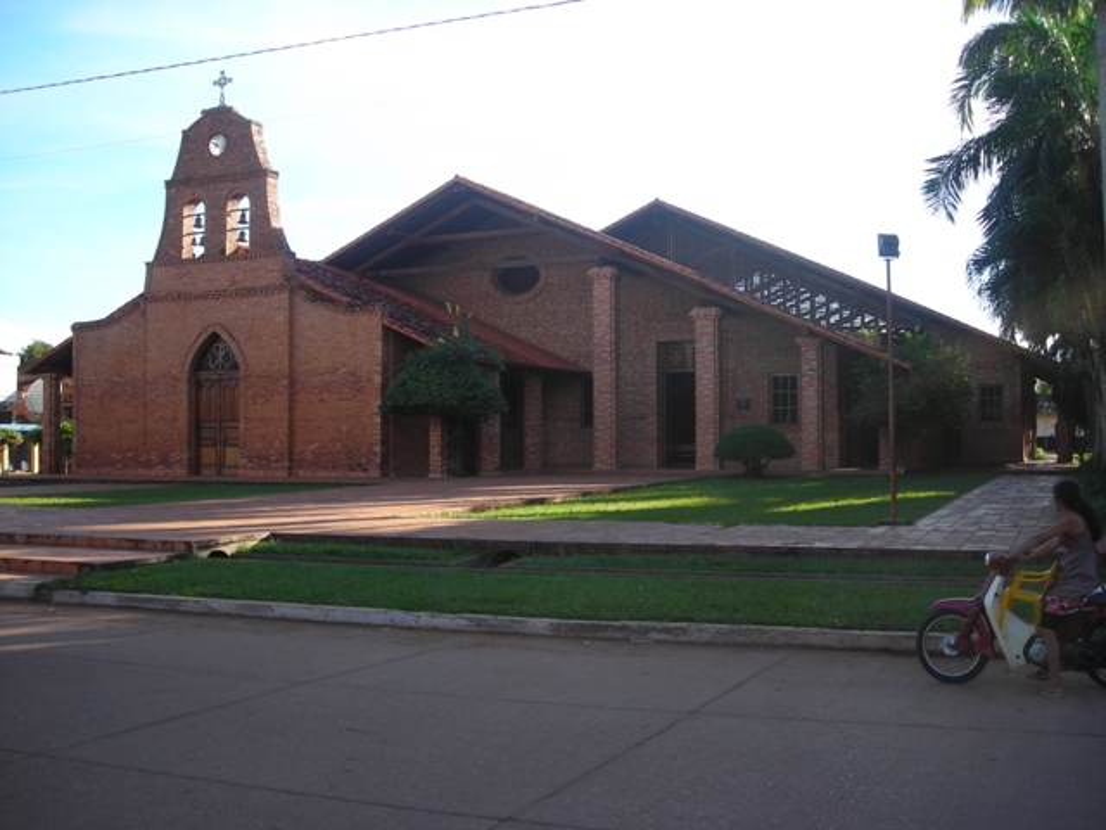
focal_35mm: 38
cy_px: 415
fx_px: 1214
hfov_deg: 49.0
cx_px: 553
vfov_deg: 37.7
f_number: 3.2
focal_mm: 6.3
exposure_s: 1/220
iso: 50
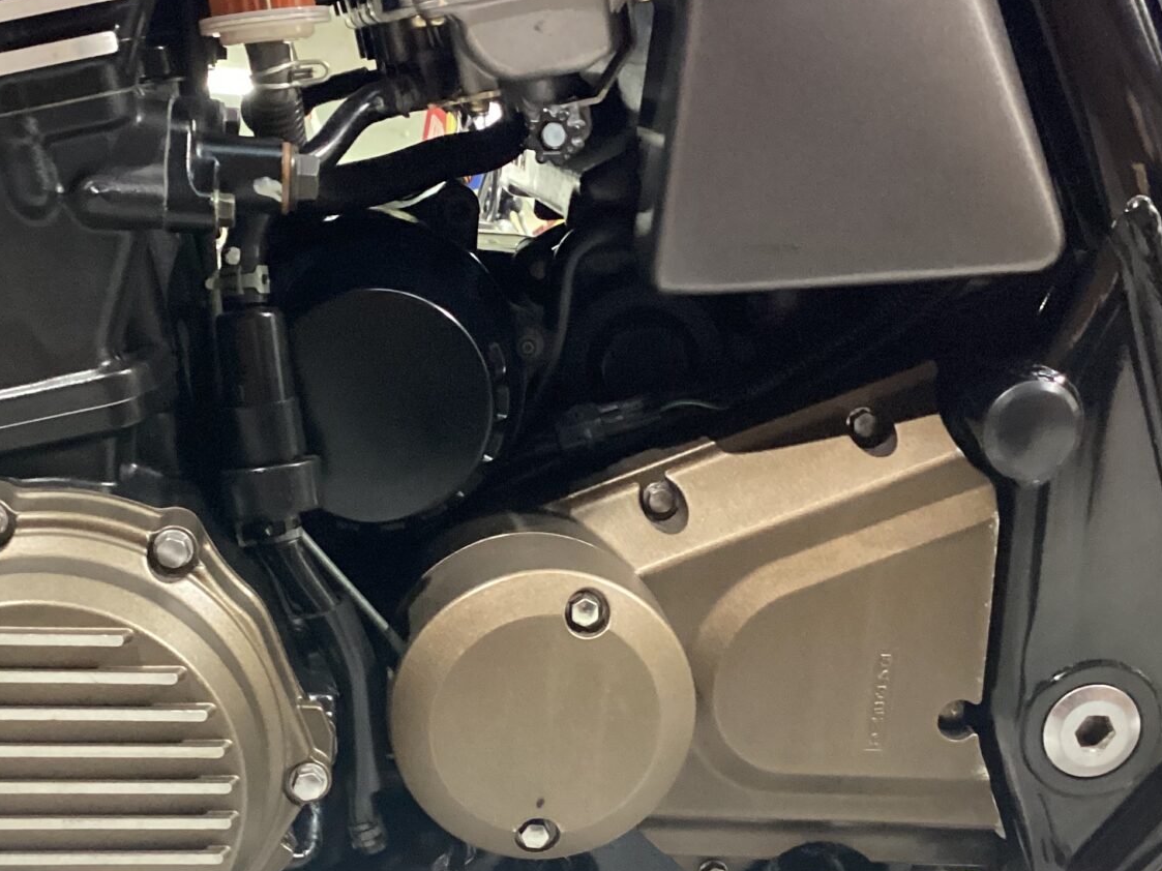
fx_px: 1779
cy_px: 582
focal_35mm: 53
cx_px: 411
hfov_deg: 35.9
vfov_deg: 27.3
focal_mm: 3.3
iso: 400
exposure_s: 1/30
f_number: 2.4
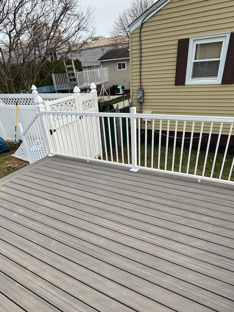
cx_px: 109
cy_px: 205
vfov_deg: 69.8
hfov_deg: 56.8
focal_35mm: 24
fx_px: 216
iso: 40
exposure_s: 1/450
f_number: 2.2
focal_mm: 2.22
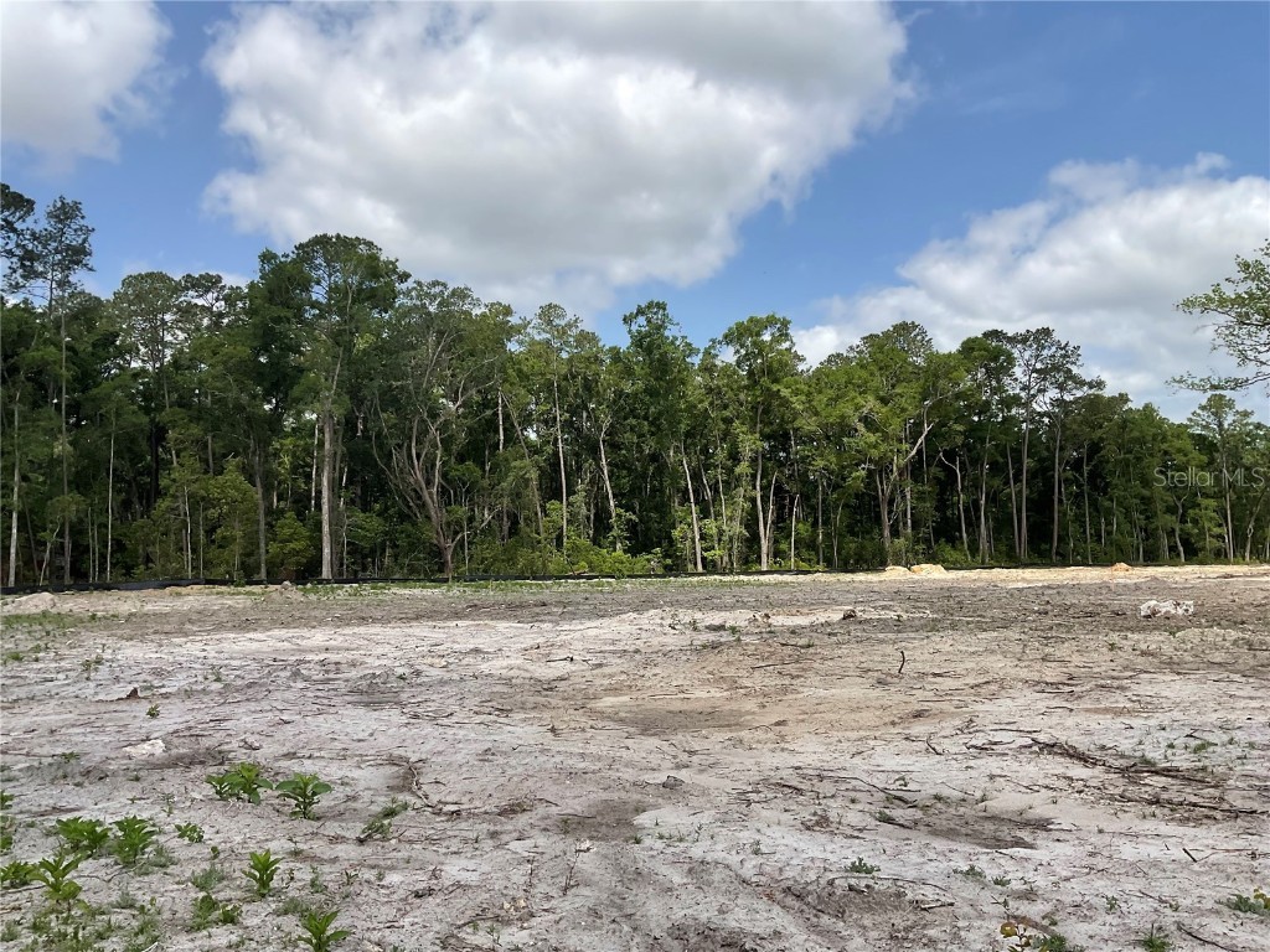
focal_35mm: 29
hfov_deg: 61.7
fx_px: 1064
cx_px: 635
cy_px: 476
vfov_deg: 48.2
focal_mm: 3
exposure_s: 1/2538
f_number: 1.8
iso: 20
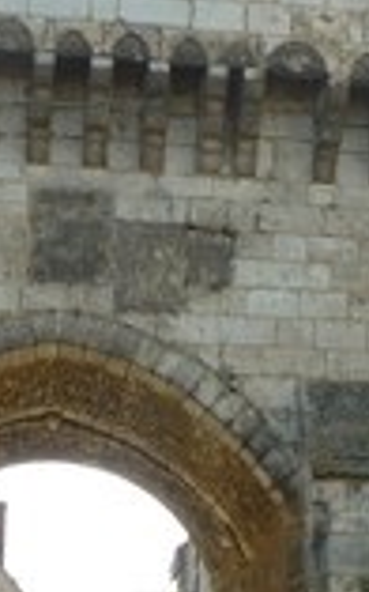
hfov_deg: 13.9
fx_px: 1514
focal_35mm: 94
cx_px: 113
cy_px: 479
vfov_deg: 21.8
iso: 80
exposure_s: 1/320
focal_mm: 5.2
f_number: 3.3
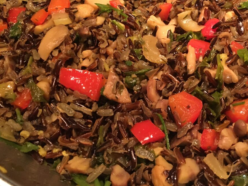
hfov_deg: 36.5
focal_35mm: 51
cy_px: 49
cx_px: 189
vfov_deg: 28.2
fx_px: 365
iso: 200
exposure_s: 1/25
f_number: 2.2
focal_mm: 4.15
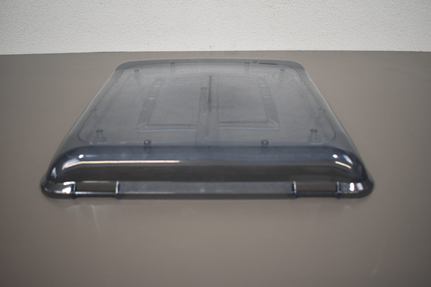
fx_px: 395
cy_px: 144
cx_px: 216
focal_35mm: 33
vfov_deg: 40.0
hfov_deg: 57.2
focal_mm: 22
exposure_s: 1/200
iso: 800
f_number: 3.8
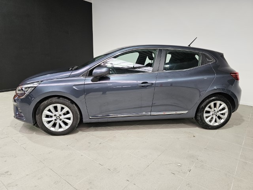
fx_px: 168
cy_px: 95
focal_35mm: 23
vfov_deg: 58.9
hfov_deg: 73.9
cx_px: 126
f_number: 1.7
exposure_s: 1/190
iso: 200
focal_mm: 6.3
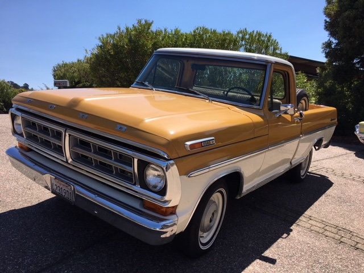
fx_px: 305
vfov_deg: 48.2
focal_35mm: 29
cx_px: 182
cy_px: 136
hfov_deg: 61.7
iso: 25
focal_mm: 4.15
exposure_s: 1/1748
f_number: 2.2
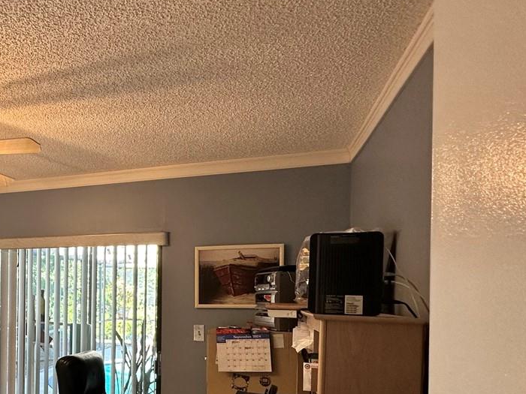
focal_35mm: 32
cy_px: 295
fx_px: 486
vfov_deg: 42.8
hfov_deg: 49.5
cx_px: 36
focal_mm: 2.22
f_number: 2.2
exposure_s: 1/60
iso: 200
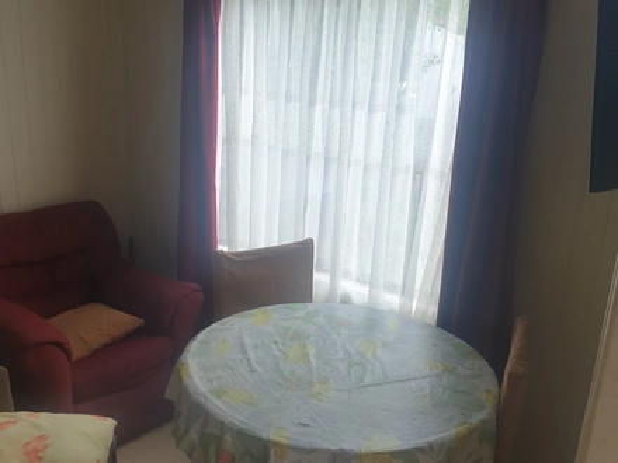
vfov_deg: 53.1
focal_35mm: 26
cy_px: 232
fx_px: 464
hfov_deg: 67.3
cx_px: 309
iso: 50
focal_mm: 4.3
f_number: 2.4
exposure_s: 1/100
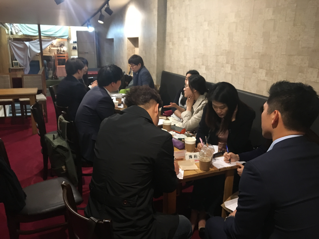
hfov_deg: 61.7
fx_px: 267
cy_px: 120
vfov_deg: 48.2
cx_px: 160
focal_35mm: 29
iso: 250
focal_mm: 4.15
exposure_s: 1/15
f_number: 2.2
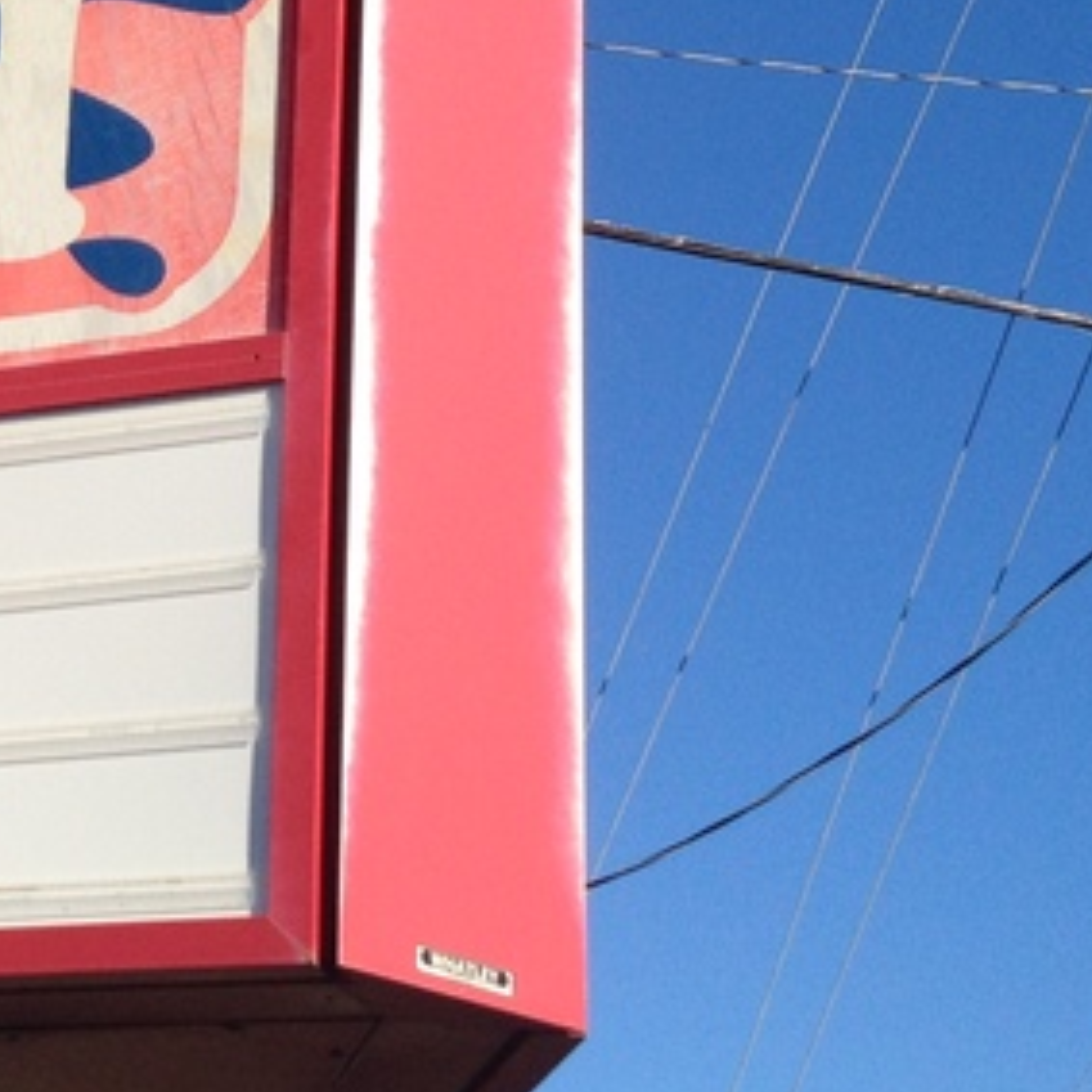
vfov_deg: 16.5
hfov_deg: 16.0
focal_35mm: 105
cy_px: 289
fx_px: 3747
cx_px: -162
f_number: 2.4
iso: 50
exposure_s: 1/1623
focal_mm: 4.28
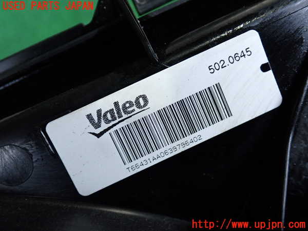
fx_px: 338
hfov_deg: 49.0
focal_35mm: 38
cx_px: 154
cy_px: 116
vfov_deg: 37.7
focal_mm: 6.83
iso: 320
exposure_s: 1/125
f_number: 2.7
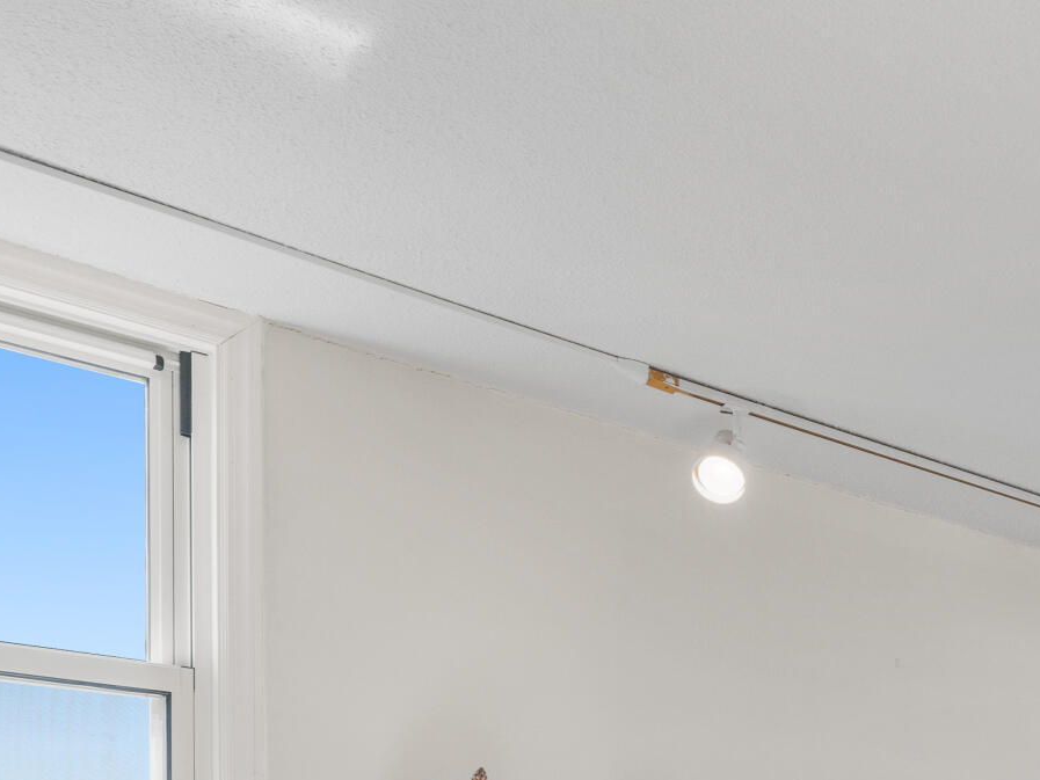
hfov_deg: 35.7
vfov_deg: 27.4
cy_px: 992
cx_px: 1150
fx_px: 1352
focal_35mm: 45
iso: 1000
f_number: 8
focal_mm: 14
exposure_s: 1/30
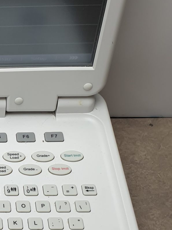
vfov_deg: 23.3
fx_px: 557
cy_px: 115
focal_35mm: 84
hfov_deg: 16.1
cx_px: -84
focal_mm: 4.3
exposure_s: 1/100
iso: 80
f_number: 2.4
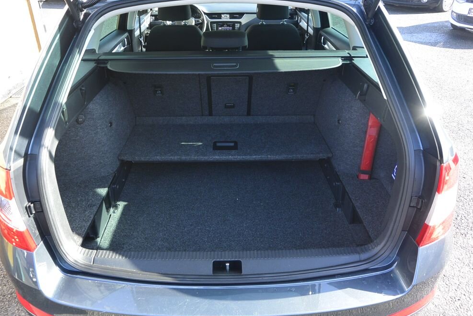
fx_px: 368
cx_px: 230
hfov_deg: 65.4
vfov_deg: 46.4
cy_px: 155
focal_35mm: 28
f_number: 3.5
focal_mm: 10
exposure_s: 1/125
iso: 160
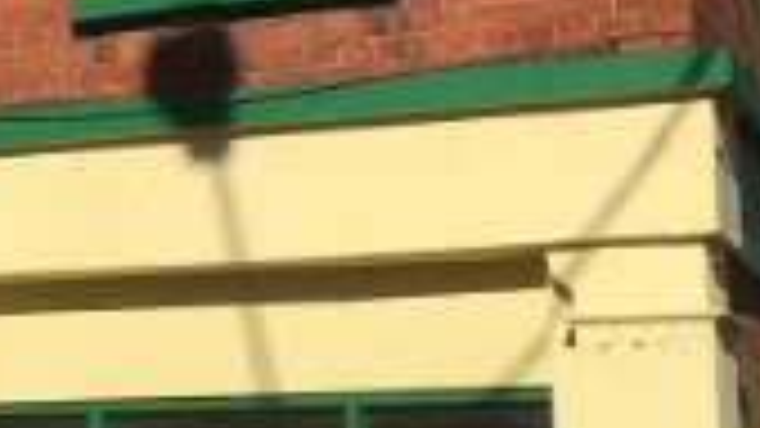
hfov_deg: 13.1
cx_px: -562
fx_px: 3022
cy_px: 122
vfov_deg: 8.1
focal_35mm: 150
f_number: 2.2
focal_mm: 4.15
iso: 25
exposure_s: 1/3663
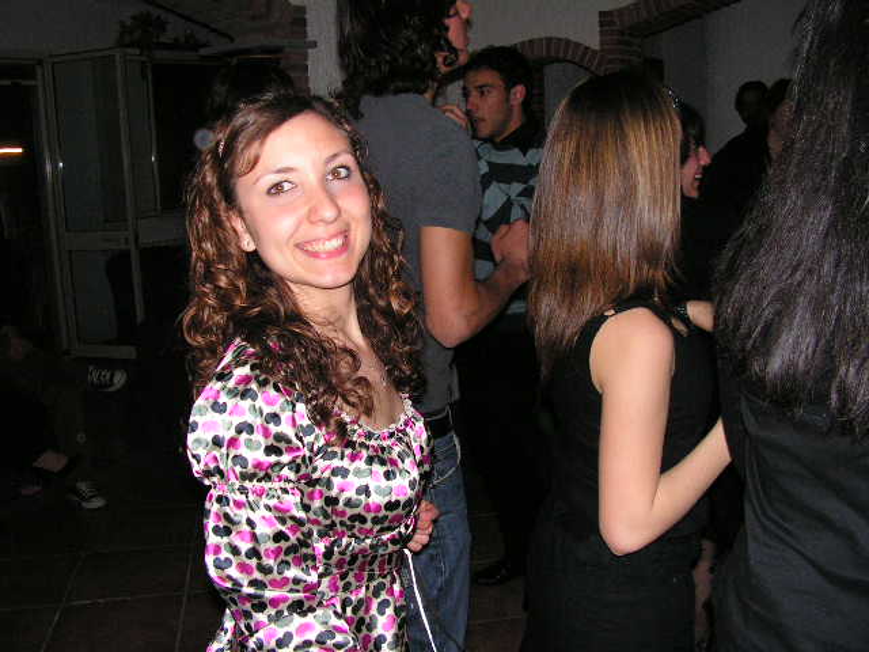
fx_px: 904
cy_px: 326
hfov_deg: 51.4
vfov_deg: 39.7
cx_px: 434
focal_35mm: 36
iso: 200
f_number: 3.2
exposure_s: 1/40
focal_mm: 6
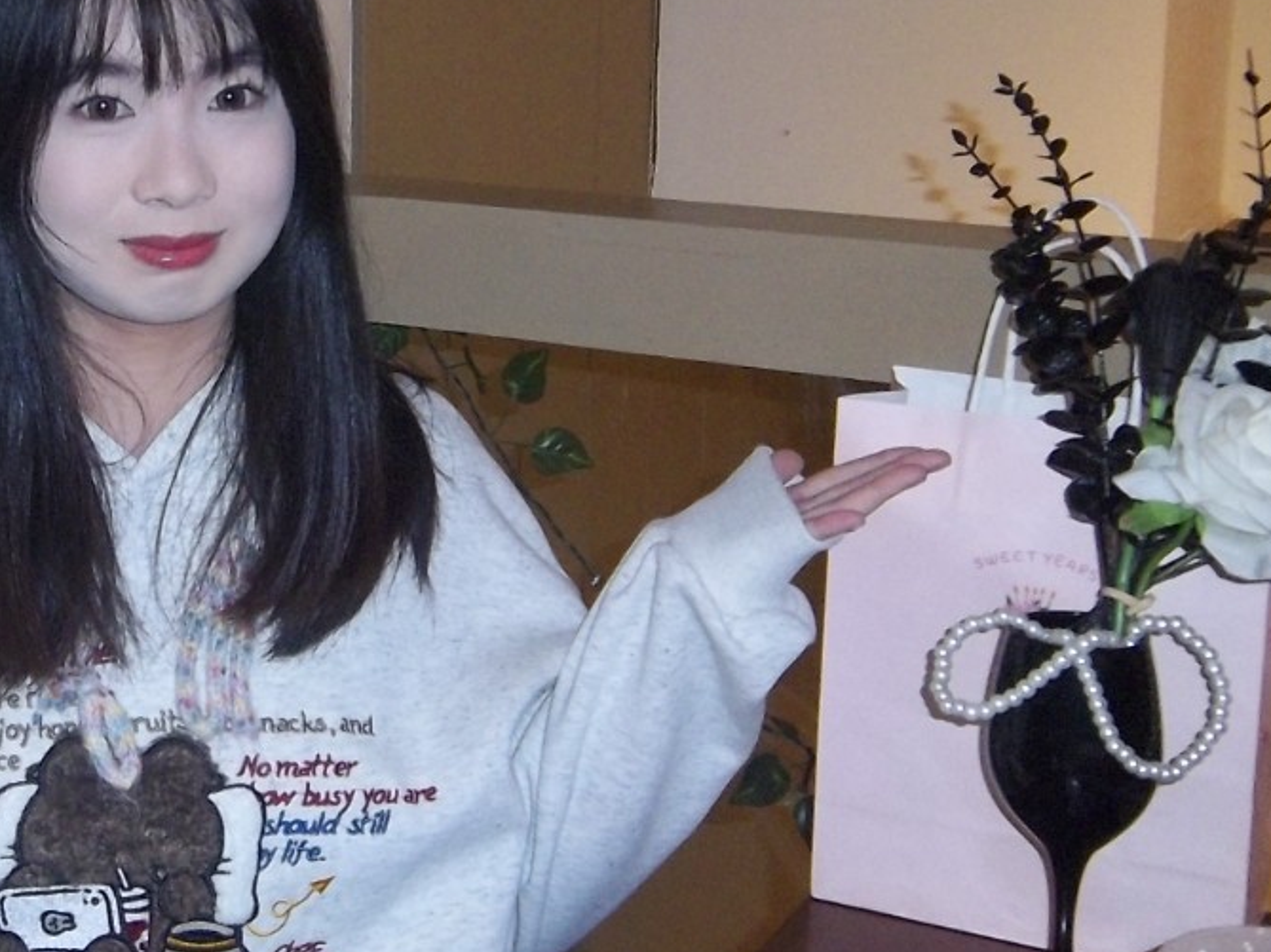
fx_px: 2459
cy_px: 228
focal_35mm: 67
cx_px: 53
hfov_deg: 27.6
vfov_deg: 21.7
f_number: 3.5
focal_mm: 5.05
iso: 200
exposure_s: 1/50
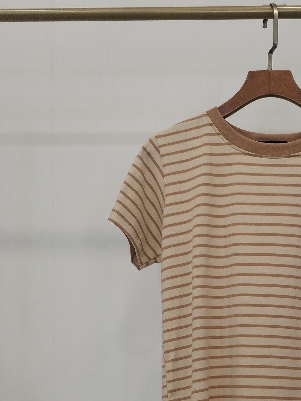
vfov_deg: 30.9
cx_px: 279
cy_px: 354
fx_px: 696
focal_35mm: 60
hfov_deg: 23.7
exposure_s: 1/60
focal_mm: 4.75
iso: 160
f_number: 1.8
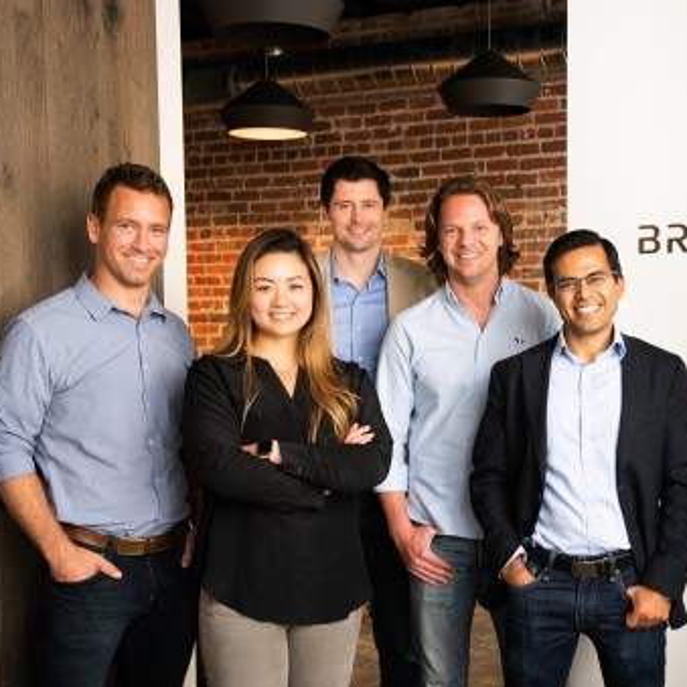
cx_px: 465
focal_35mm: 54
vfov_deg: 31.6
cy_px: 388
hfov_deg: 31.4
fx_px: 1212
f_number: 5
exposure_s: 1/80
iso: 800
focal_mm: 36
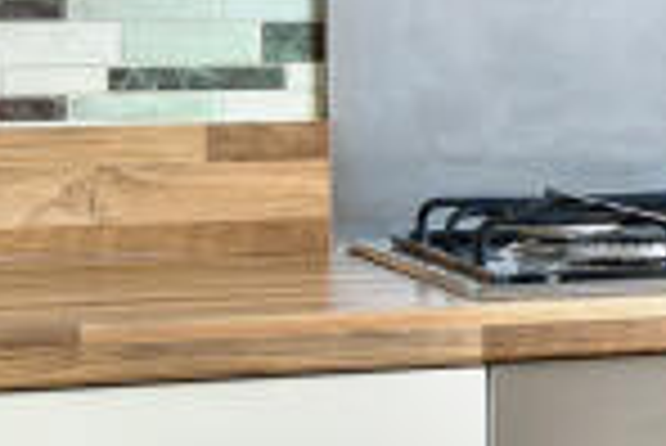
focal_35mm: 207
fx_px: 3833
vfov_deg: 6.6
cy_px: 7
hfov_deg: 8.3
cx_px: 2030
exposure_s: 1/2.5
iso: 100
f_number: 8
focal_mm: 20
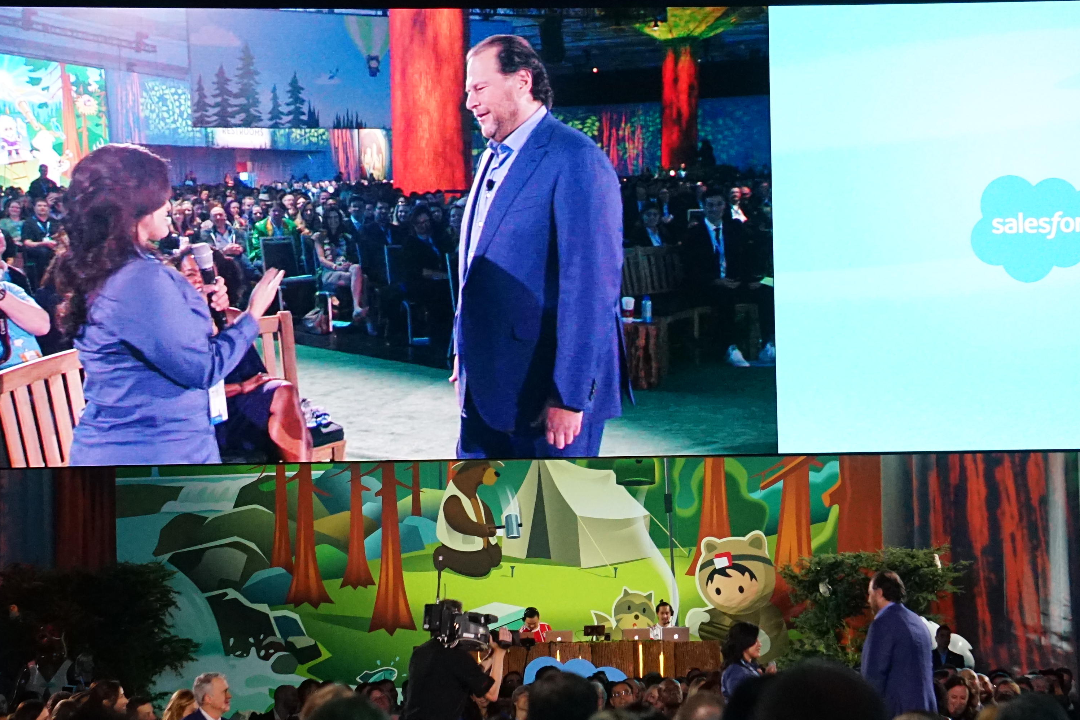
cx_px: 568
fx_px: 4890
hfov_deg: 12.6
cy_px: 411
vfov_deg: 8.4
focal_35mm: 163
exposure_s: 1/125
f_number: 5
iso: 4000
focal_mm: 83
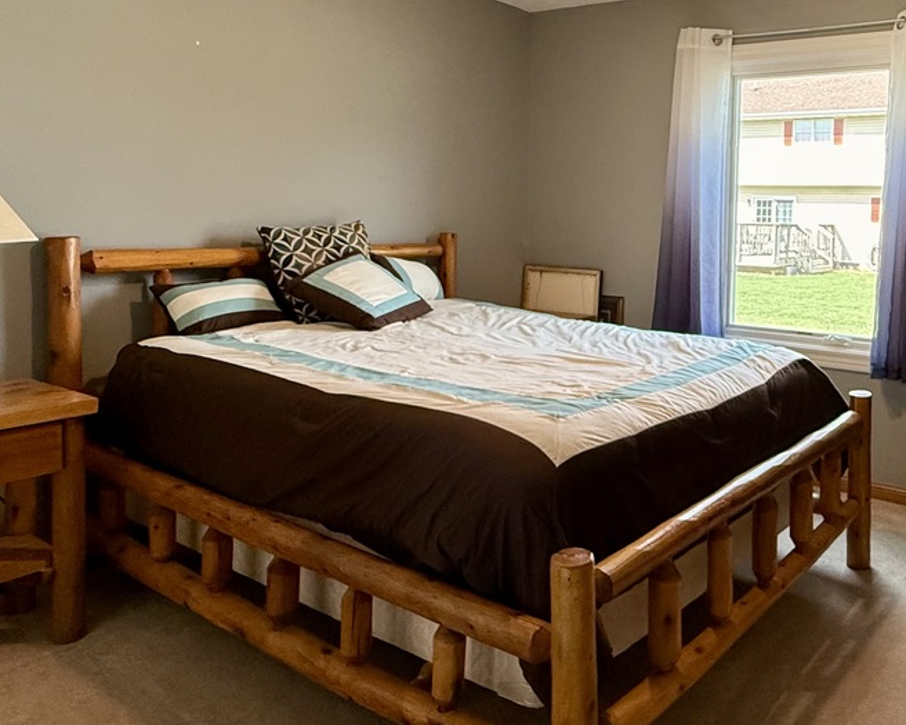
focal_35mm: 30
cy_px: 257
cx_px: 692
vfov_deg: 47.9
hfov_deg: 55.6
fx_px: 805
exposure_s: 1/120
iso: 250
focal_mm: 2.22
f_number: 2.2
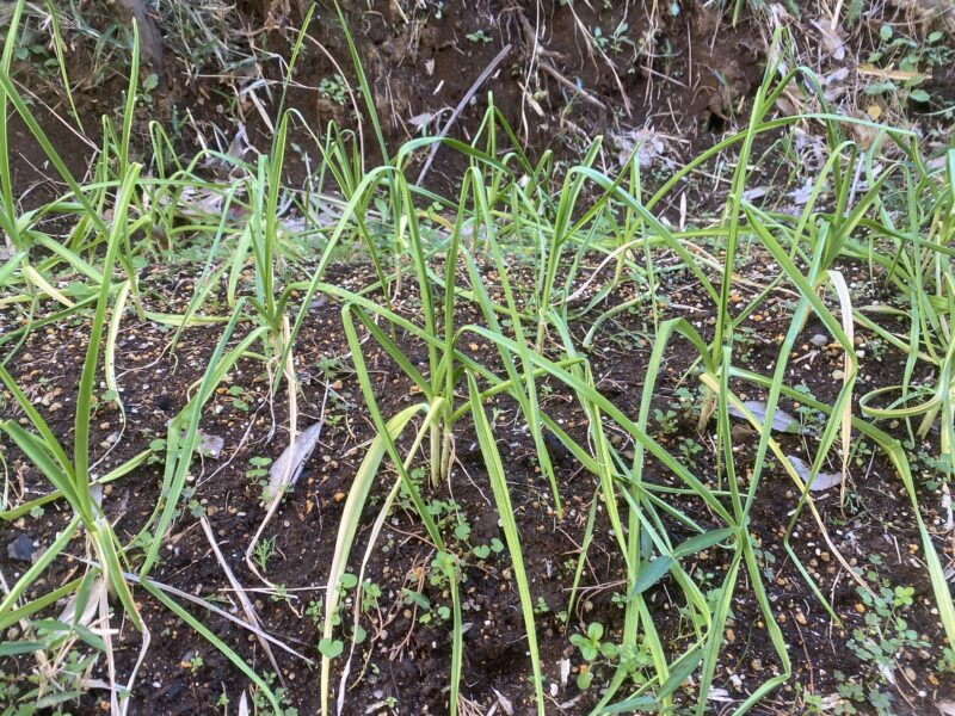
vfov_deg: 53.1
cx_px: 478
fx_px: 717
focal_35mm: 26
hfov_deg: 67.3
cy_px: 358
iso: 100
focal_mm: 4.25
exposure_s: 1/121
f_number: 1.8
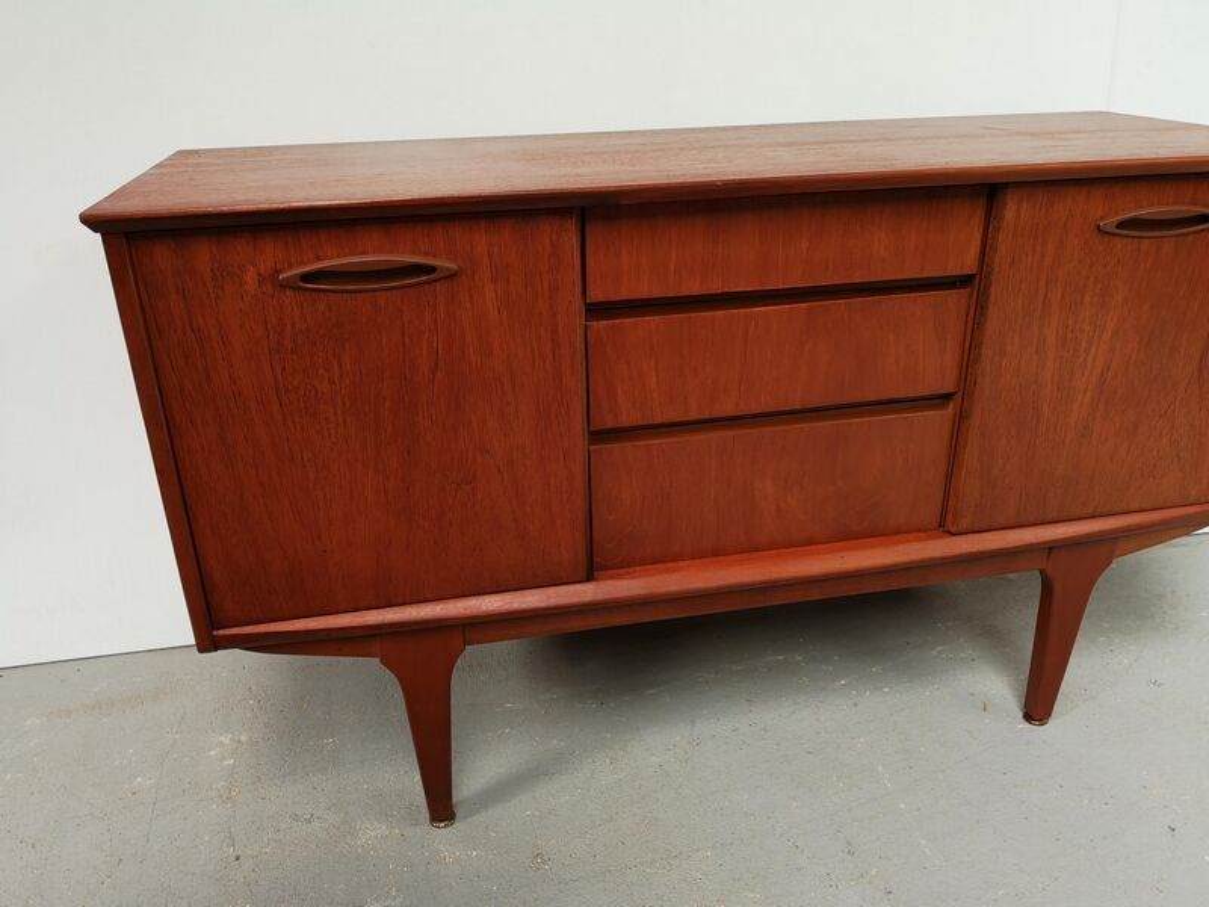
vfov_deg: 51.4
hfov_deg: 65.3
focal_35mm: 27
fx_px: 943
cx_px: 604
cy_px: 454
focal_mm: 5.58
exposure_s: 1/120
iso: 100
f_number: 1.8
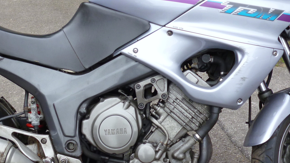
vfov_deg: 19.4
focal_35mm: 62
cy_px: 92
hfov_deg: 33.7
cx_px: 108
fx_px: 477
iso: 100
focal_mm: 5
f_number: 3.1
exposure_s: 1/100
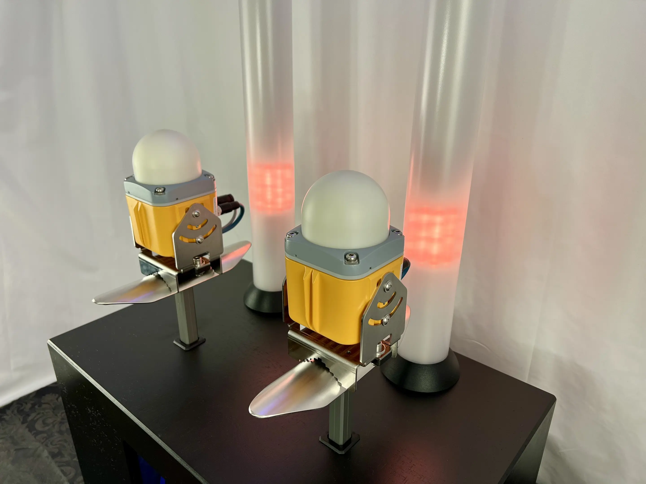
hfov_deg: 67.3
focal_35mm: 26
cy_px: 242
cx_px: 323
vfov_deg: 53.1
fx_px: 485
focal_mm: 5.7
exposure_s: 1/439
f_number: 1.5
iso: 50
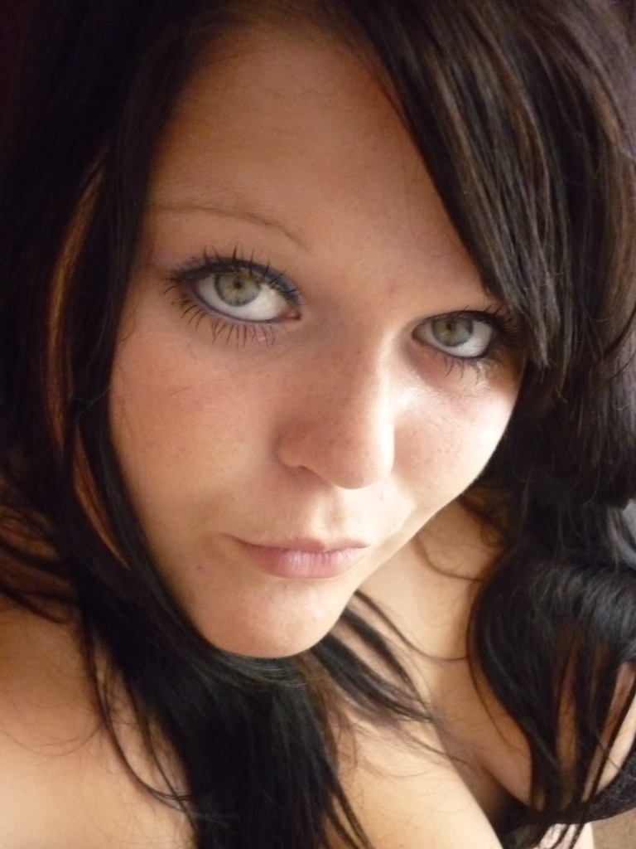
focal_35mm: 33
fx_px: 808
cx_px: 318
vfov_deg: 55.4
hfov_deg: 42.9
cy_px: 424
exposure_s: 1/50
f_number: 2.8
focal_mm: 5.5
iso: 800
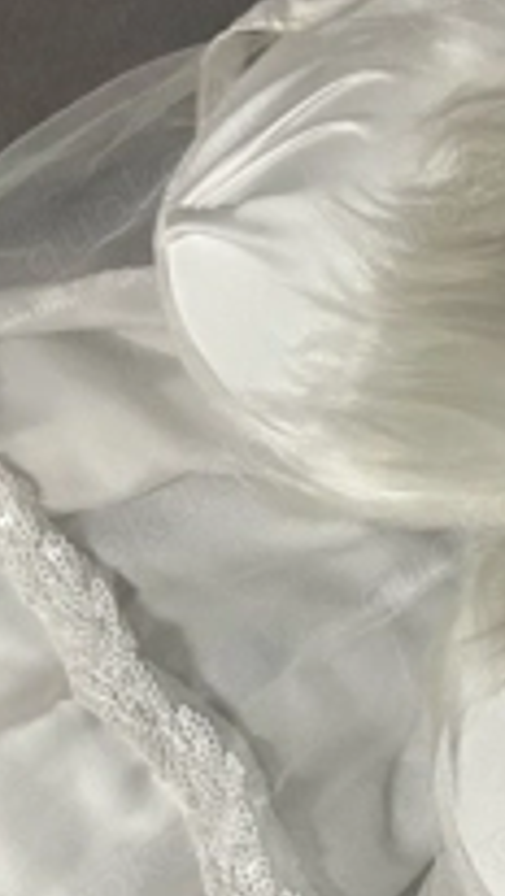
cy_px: 570
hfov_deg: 20.7
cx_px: 575
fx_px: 1308
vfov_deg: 37.6
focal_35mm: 55
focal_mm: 5.1
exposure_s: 1/65
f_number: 1.6
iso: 125
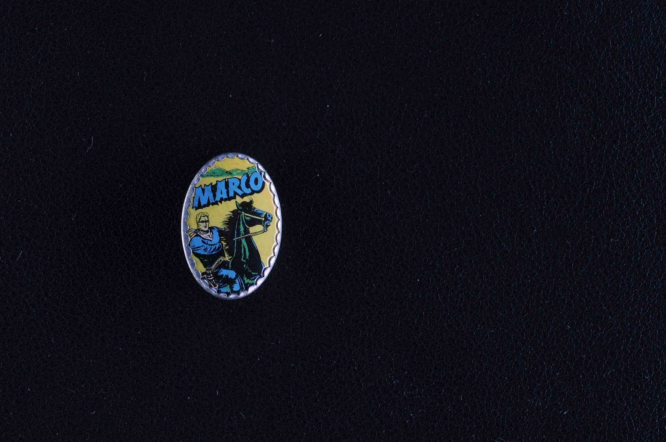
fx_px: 2088
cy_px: 247
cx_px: 232
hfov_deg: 18.1
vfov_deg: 12.1
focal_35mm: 113
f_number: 10
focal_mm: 50
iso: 200
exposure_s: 1/8
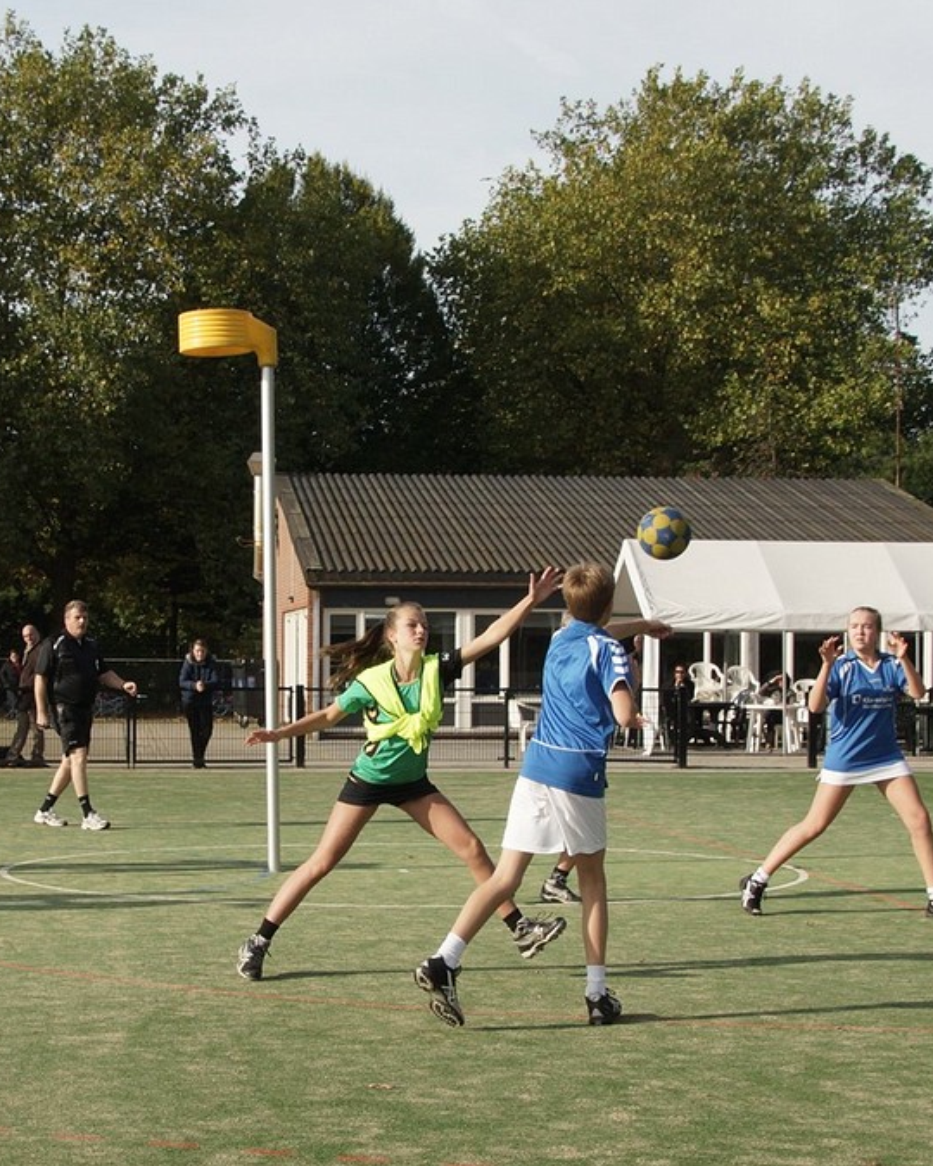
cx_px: 199
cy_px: 582
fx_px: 1622
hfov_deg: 31.3
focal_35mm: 47
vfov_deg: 39.5
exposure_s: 1/500
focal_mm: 22
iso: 200
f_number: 7.1
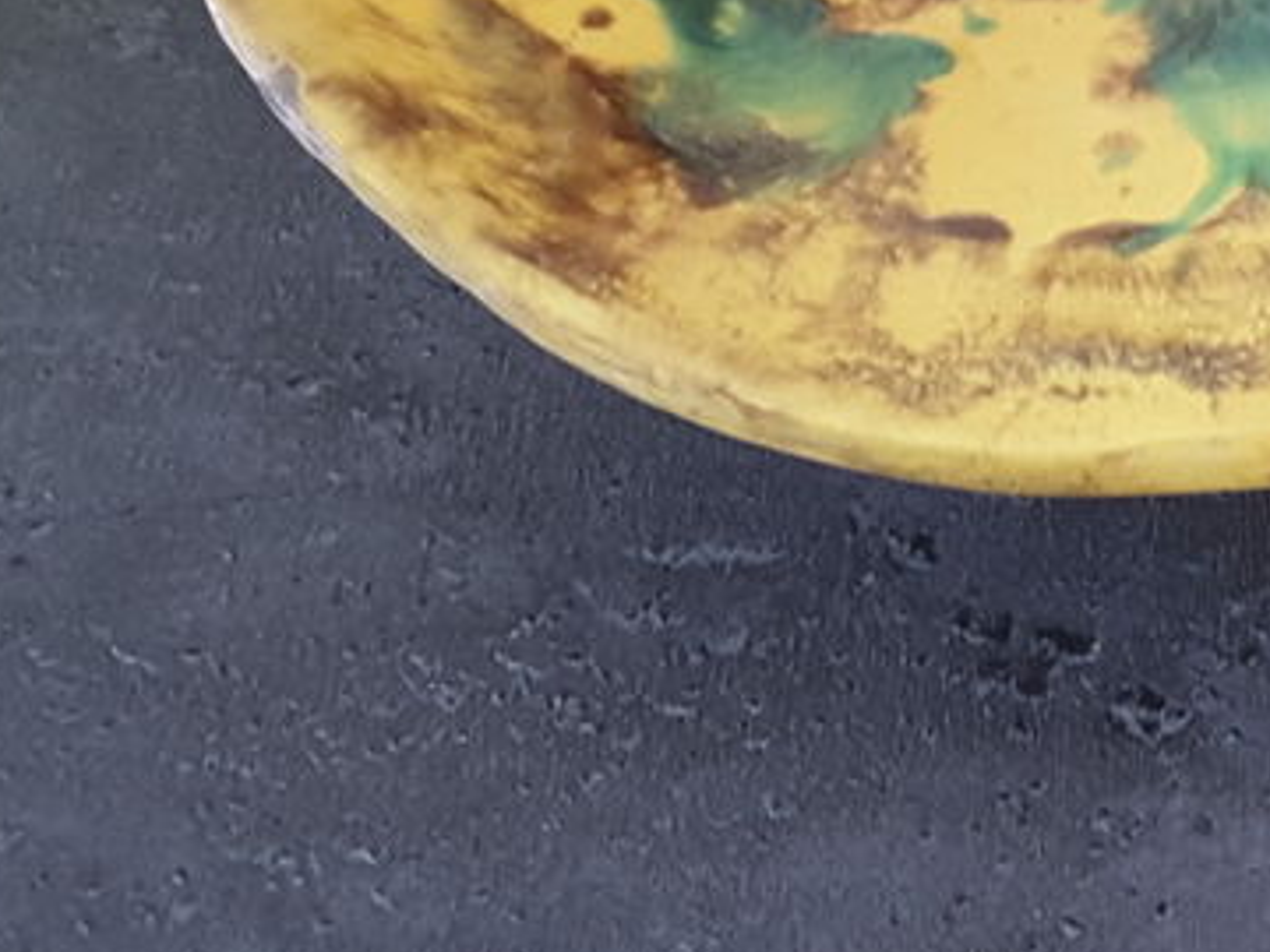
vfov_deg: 16.5
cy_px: -155
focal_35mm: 86
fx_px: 3155
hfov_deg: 22.0
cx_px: 1259
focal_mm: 2.9
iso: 80
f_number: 1.9
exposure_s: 1/33
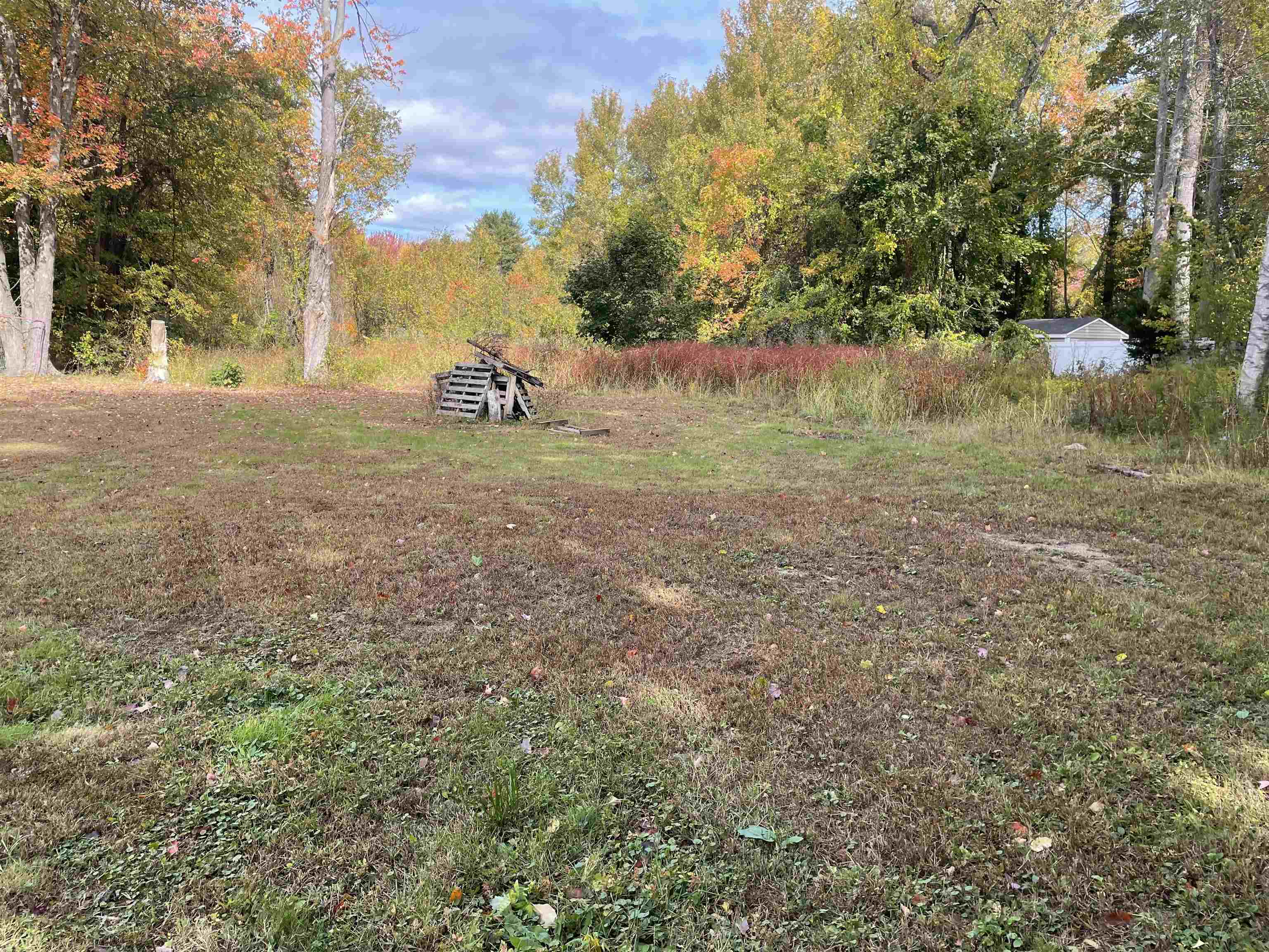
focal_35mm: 26
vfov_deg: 53.1
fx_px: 953
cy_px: 476
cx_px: 634
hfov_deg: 67.3
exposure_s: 1/640
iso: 32
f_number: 1.6
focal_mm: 4.2
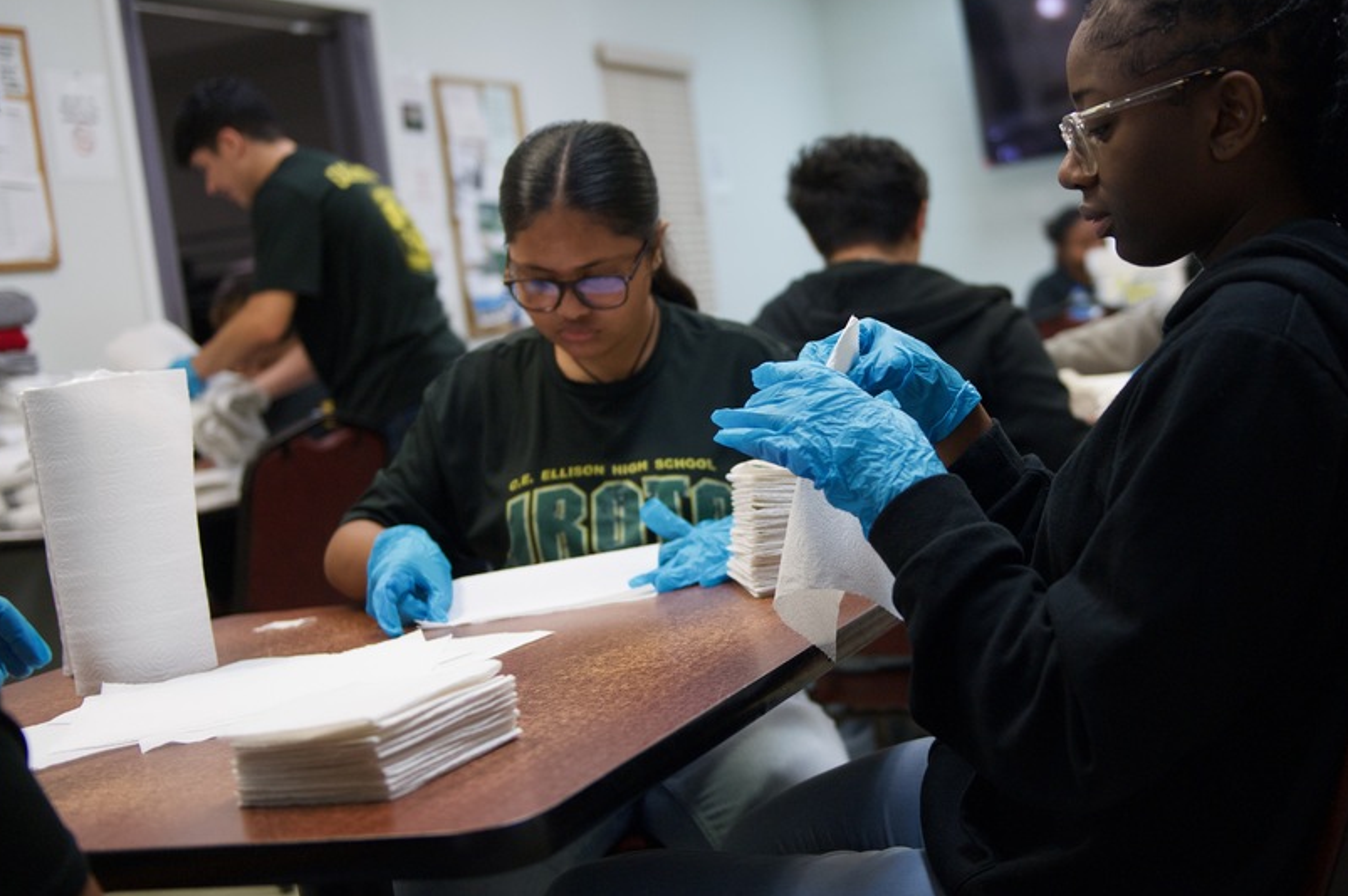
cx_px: 834
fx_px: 1908
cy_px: 449
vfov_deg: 26.4
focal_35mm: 51
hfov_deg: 38.7
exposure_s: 1/320
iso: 2000
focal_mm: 40
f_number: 2.8
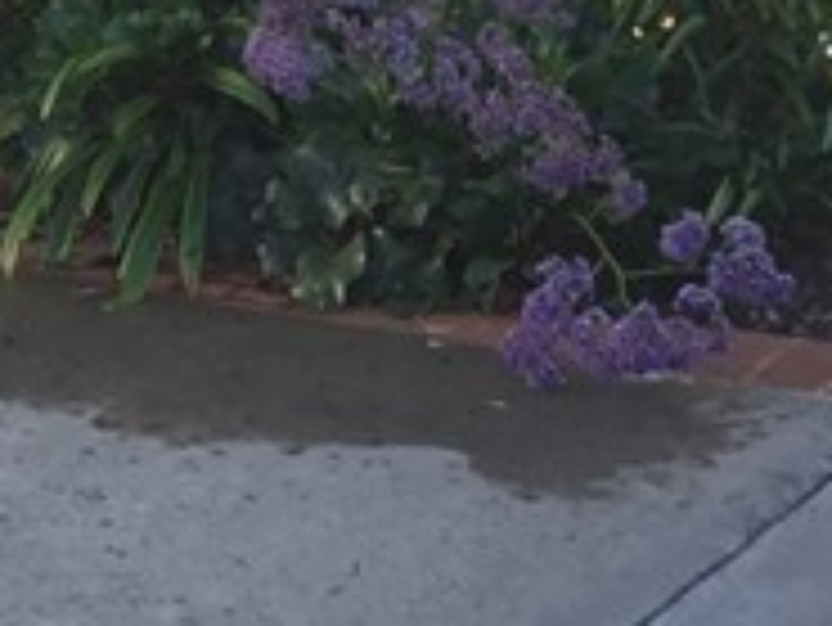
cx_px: -360
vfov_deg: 13.2
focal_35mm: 107
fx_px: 2573
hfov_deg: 16.9
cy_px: -261
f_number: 2.4
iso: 25
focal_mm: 3.3
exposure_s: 1/172
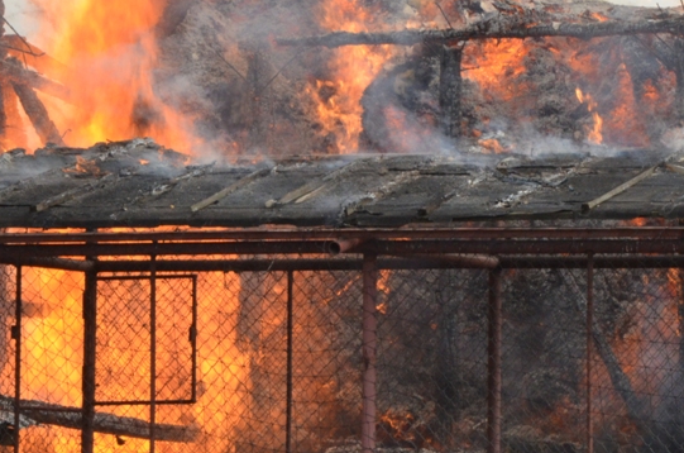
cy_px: 254
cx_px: 520
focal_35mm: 261
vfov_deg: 5.2
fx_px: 4947
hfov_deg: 7.9
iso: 1600
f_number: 25
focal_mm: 92
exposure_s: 1/250
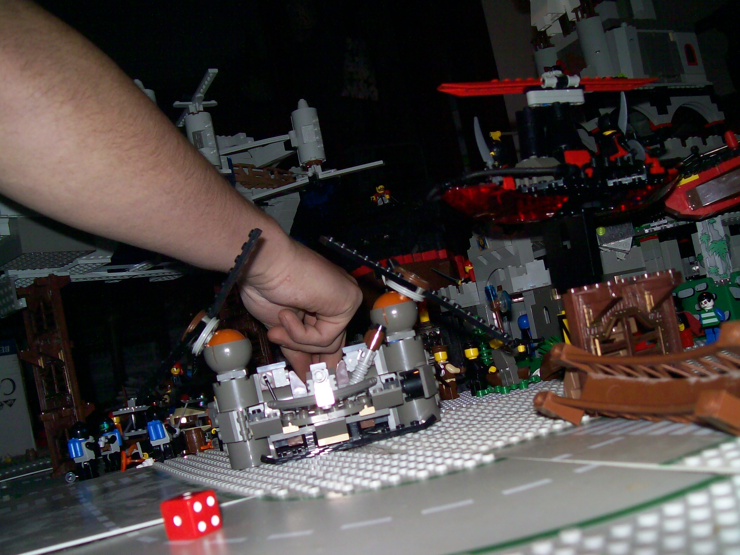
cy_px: 278
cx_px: 370
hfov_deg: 51.4
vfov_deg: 39.6
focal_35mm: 36
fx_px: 769
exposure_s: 1/128
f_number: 2.7
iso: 80
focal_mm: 6
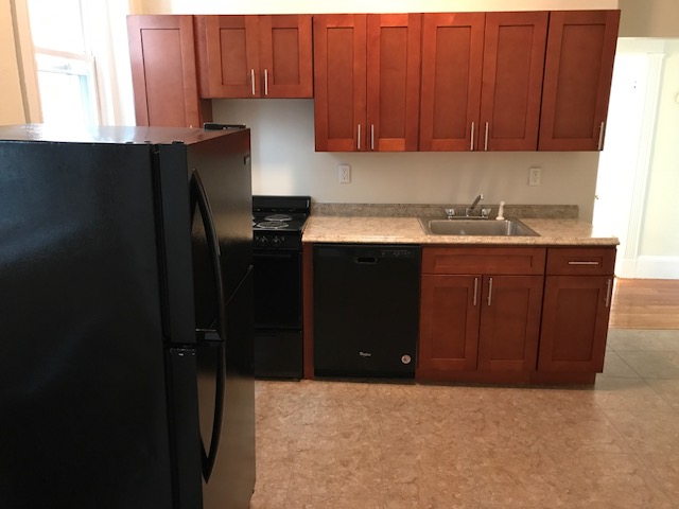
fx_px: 549
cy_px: 254
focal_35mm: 28
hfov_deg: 63.4
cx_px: 340
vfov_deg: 49.7
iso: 100
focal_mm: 3.99
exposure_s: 1/6
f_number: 1.8
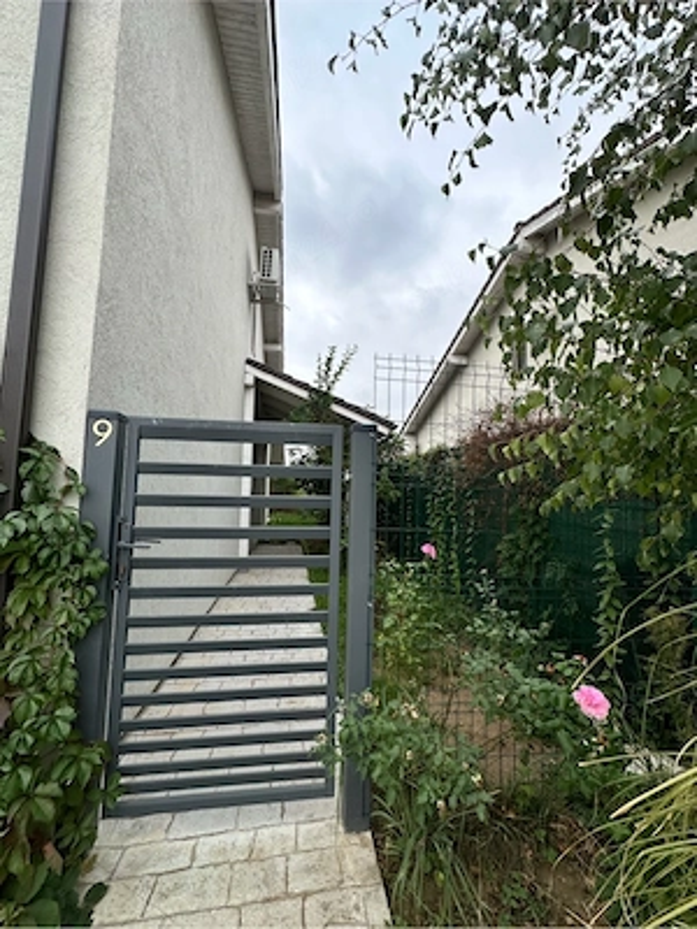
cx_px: 348
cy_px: 464
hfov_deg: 85.7
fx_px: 376
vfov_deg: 102.1
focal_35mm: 14
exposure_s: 1/972
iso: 40
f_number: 2.2
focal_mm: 2.22
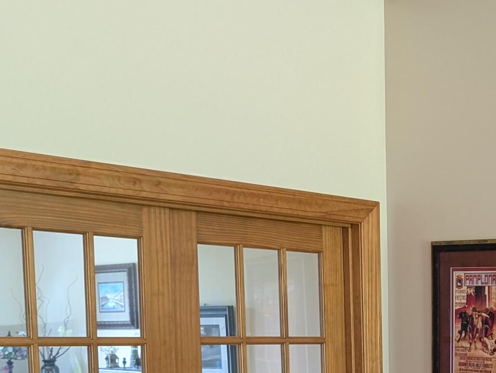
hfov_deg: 25.8
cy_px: 453
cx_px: 534
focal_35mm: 70
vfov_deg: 19.7
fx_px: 1004
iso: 102
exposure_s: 1/24
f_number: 1.68
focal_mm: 6.9
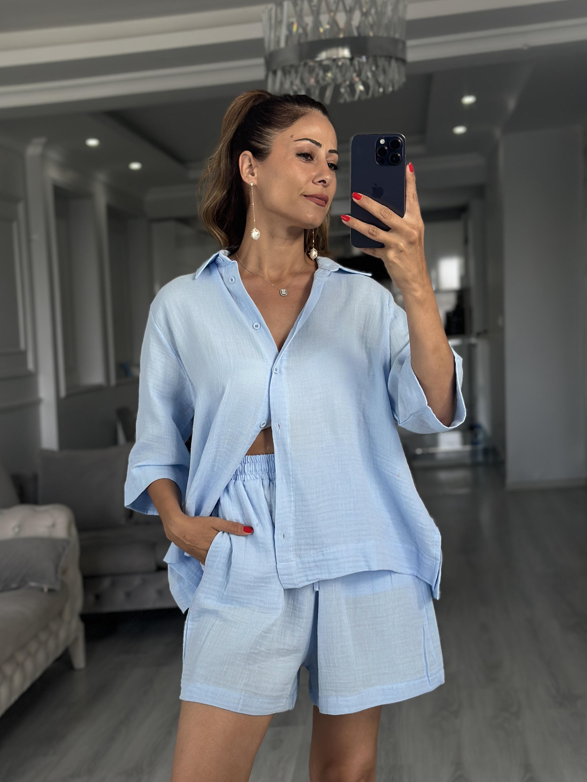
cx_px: 281
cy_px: 415
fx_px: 1221
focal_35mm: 54
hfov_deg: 27.0
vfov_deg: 35.5
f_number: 1.78
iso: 80
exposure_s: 1/194
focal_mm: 6.86
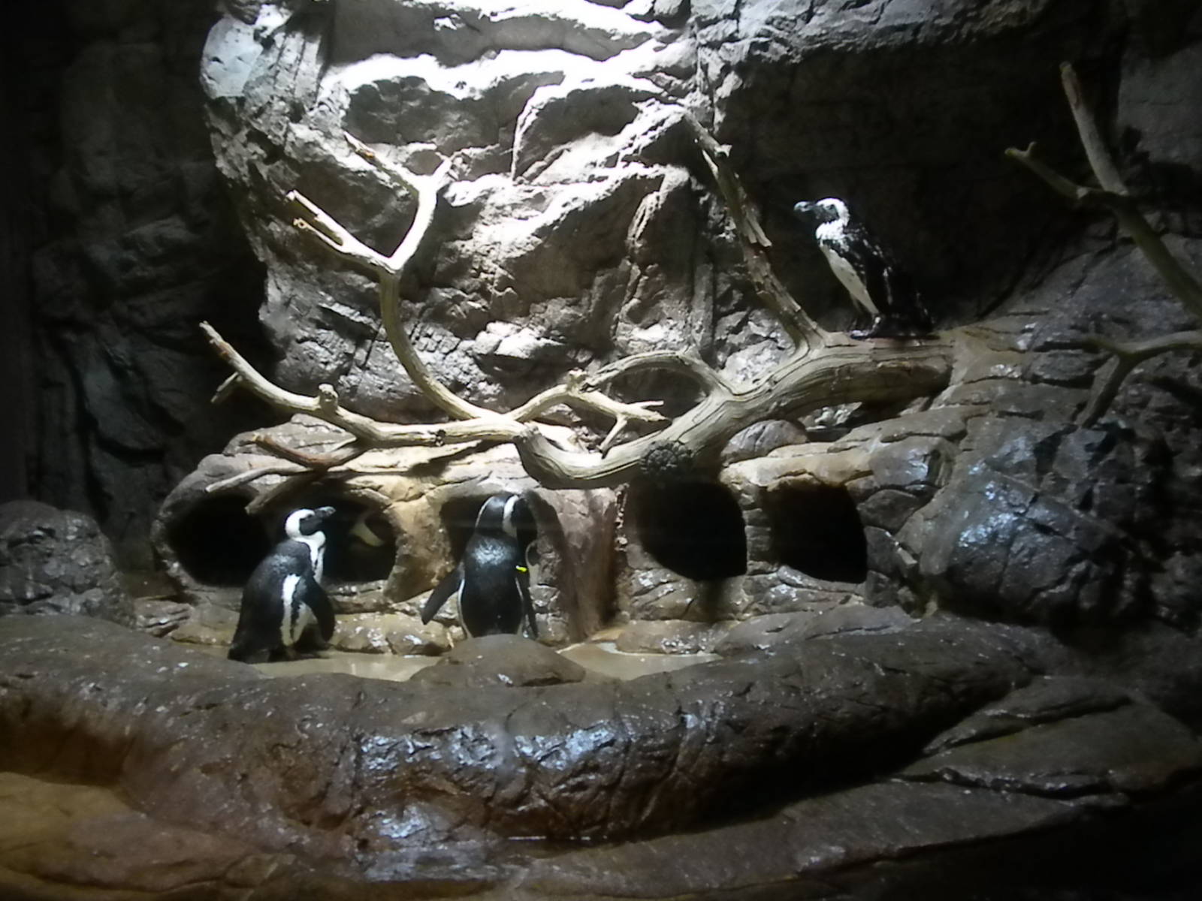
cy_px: 450
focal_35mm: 37
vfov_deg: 38.7
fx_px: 1285
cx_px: 601
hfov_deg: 50.1
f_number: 3.5
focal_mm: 6.6
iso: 640
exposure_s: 1/68
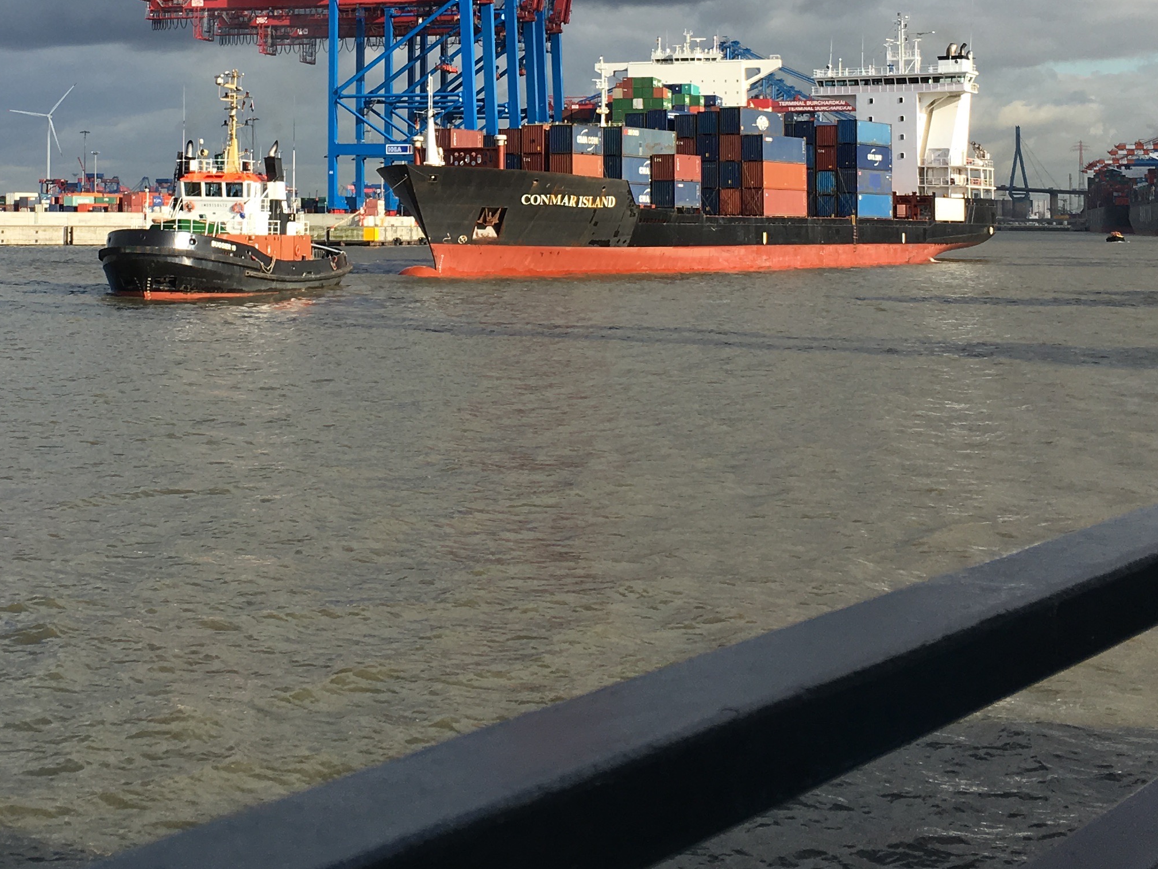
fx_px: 1940
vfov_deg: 24.7
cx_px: 351
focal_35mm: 58
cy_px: 141
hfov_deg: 32.8
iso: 25
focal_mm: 4.15
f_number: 2.2
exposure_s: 1/1261
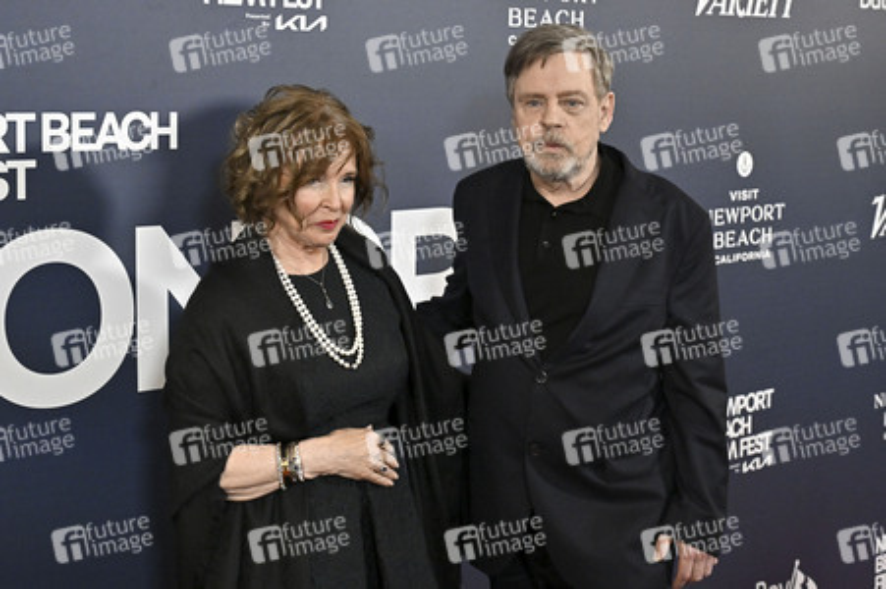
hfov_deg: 40.4
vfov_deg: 27.5
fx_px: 1205
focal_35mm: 49
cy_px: 294
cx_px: 443
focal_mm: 49
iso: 2500
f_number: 5.6
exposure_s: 1/320
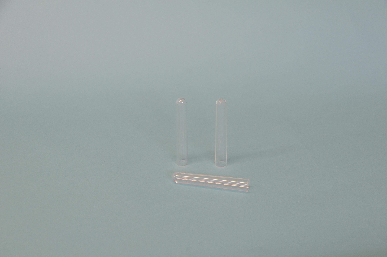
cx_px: 194
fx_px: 805
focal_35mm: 75
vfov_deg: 18.1
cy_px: 128
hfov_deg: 27.0
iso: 400
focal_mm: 50
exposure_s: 1/20
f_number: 8
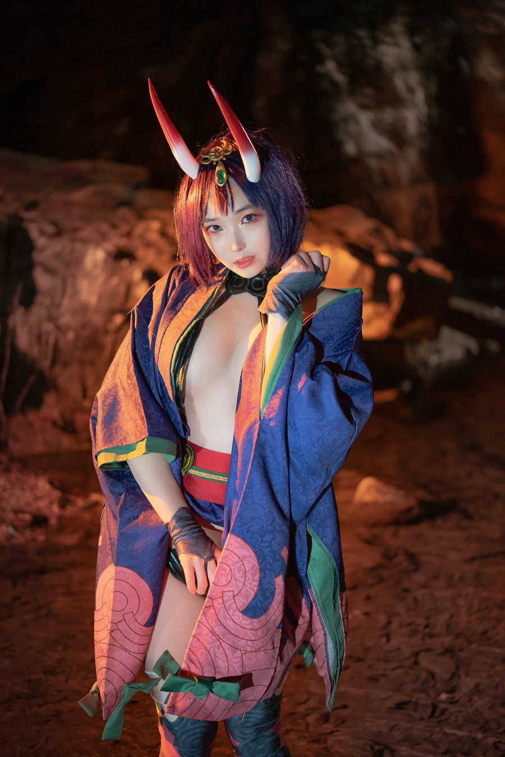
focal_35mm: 45
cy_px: 378
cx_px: 252
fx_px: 947
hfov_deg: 29.9
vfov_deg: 43.6
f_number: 1.8
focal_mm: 45
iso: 800
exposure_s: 1/80
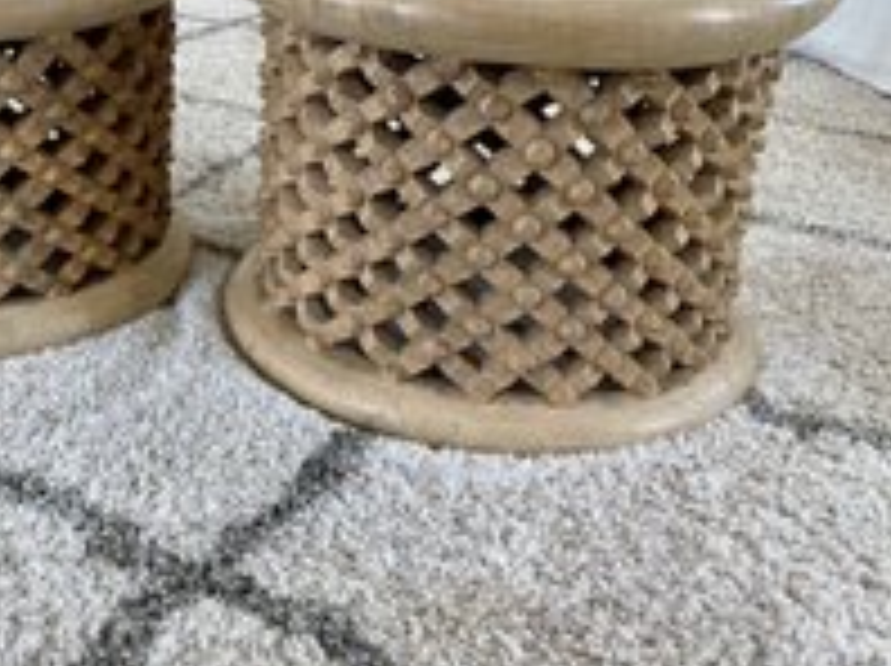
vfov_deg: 31.8
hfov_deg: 41.1
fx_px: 1157
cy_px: 214
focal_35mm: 45
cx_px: 241
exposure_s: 1/121
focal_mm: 4.2
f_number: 1.6
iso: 80
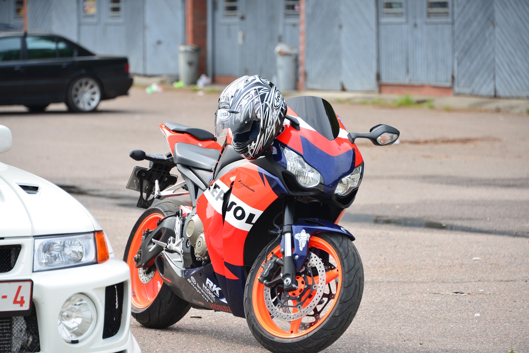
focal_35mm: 180
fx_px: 2644
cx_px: 264
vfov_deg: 7.6
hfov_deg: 11.4
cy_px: 176
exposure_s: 1/500
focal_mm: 180
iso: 400
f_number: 5.6
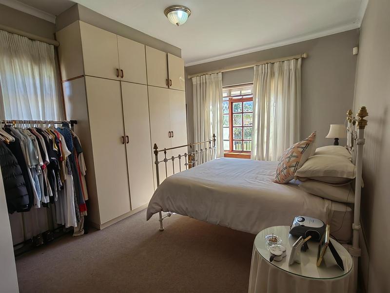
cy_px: 146
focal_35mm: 18
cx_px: 195
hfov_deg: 87.8
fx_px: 203
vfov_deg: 71.6
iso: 80
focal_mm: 1.68
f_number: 2.2
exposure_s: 1/100
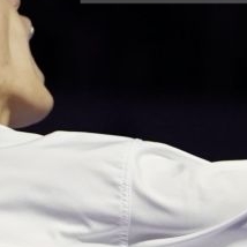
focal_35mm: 899
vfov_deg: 1.9
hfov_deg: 1.9
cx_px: 188
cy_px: 307
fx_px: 7257
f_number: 2.8
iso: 1250
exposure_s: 1/1000
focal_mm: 126
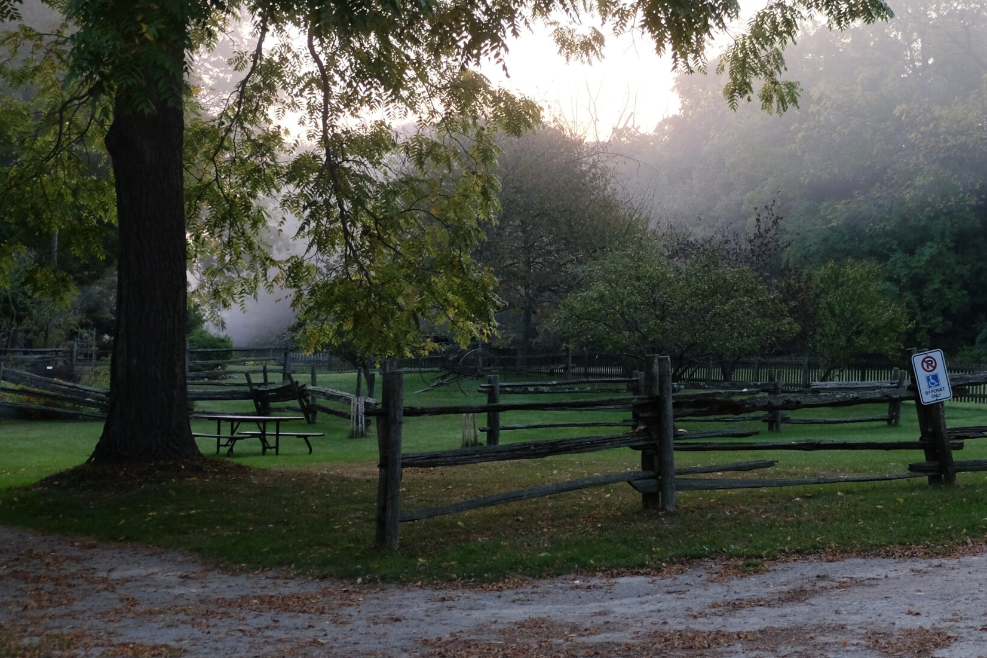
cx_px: 685
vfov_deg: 21.7
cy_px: 150
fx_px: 1700
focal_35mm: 62
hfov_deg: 32.0
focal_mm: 26.5
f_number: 3.2
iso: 1250
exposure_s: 1/320
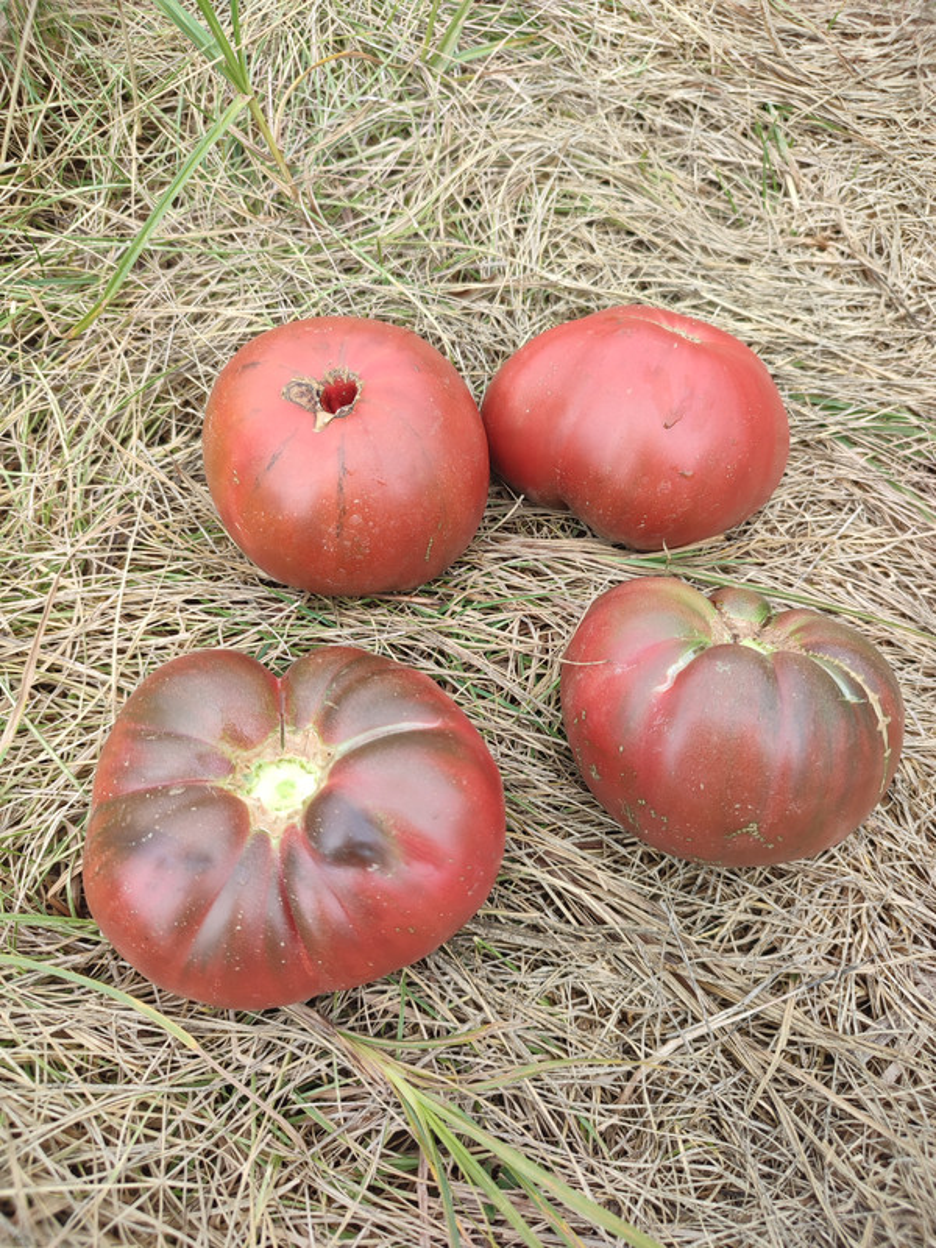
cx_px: 468
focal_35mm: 24
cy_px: 624
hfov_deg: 56.8
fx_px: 865
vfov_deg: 71.6
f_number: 1.89
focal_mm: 5.89
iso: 50
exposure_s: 1/153
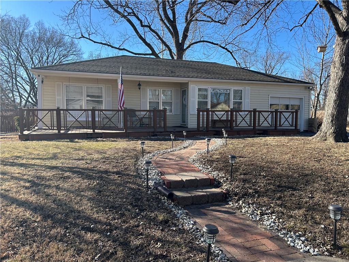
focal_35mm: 26
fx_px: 262
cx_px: 174
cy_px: 131
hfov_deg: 67.3
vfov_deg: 53.1
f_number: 1.5
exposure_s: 1/1669
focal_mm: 5.7
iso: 50
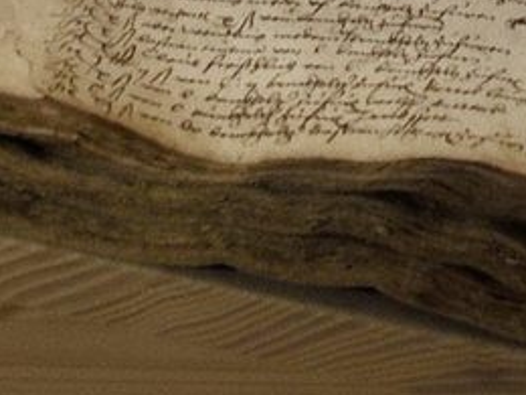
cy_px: -1951
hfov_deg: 4.8
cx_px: 676
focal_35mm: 408
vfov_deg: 3.3
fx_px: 6200
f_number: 8
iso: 800
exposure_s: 1/125
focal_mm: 46
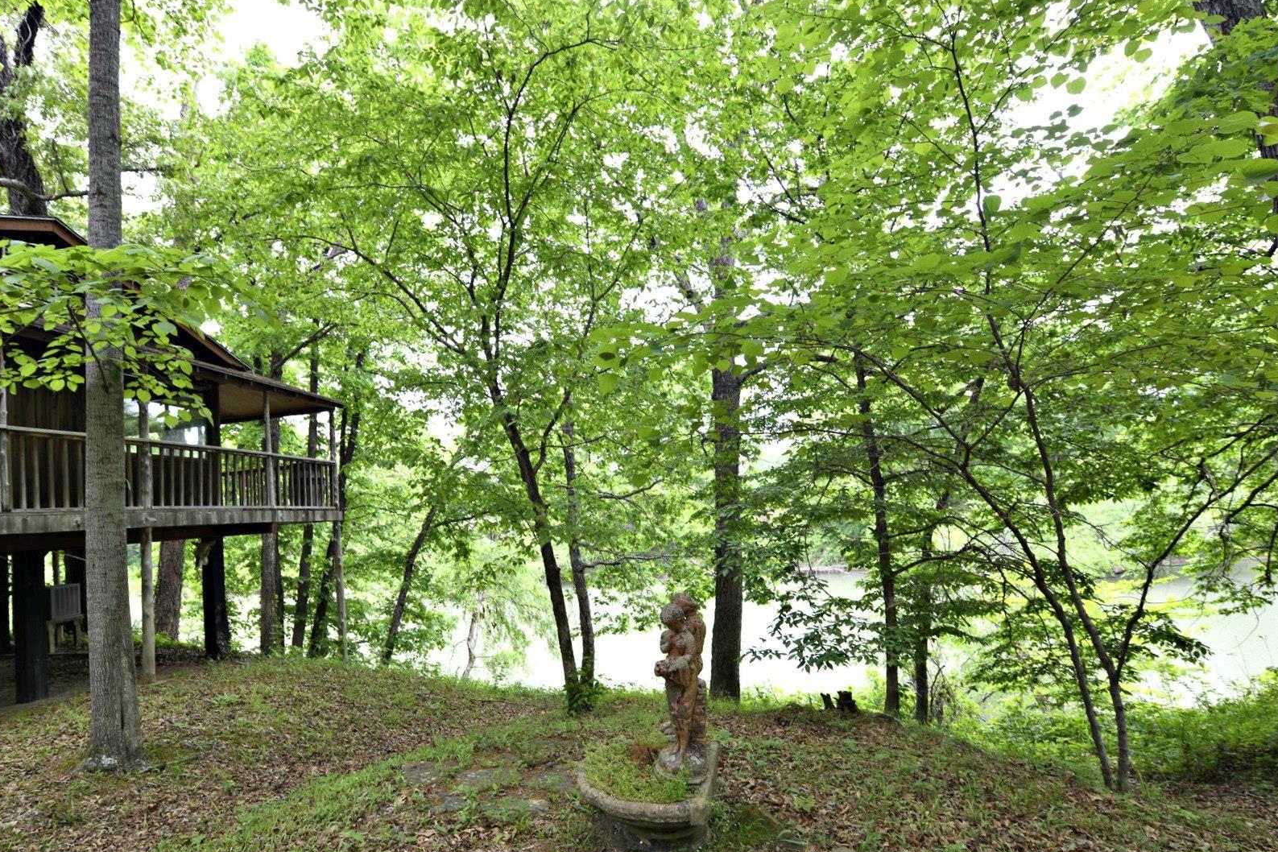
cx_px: 582
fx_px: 568
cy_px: 471
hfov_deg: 96.5
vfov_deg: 73.5
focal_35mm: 16
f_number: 3.5
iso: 64
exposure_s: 1/60
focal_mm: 14
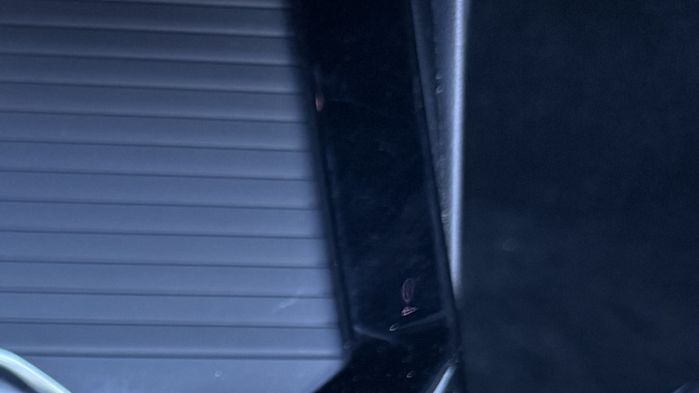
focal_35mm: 71
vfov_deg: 15.1
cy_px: 670
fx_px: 1316
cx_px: -36
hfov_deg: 27.6
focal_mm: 6.76
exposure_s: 1/48
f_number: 1.78
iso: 250
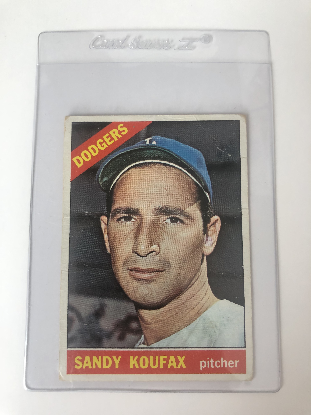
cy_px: 208
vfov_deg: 63.4
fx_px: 335
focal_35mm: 28
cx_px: 156
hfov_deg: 49.7
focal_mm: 4
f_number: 1.8
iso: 40
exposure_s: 1/15
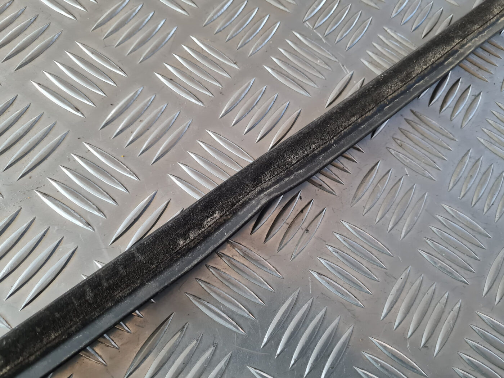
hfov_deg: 67.3
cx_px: 252
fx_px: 379
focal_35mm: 26
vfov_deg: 53.1
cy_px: 189
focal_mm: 5.4
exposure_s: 1/100
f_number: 1.8
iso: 160
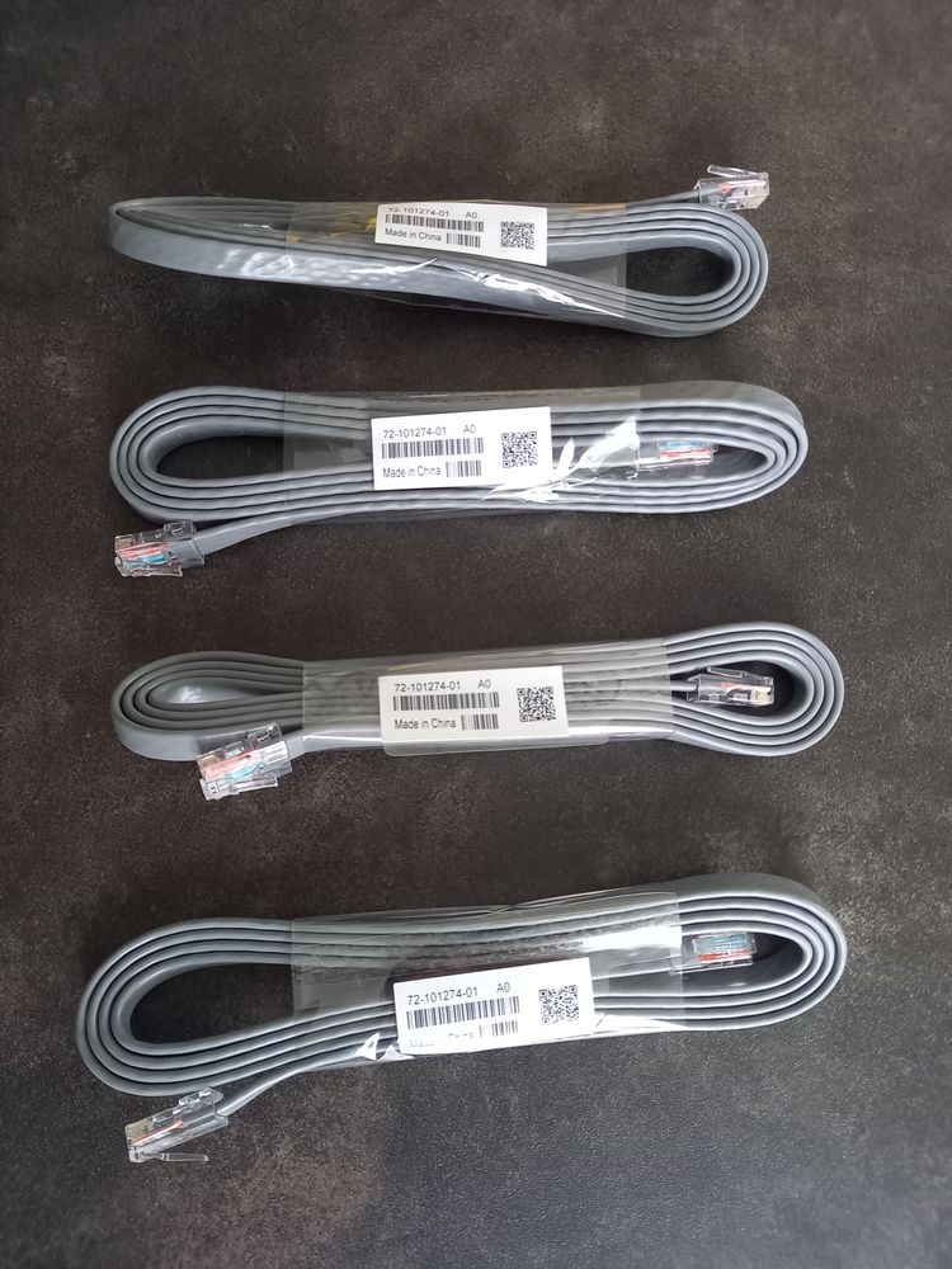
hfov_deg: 54.9
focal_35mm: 25
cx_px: 476
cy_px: 634
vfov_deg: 69.4
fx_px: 917
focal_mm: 4.65
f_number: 1.8
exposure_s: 1/25
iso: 640
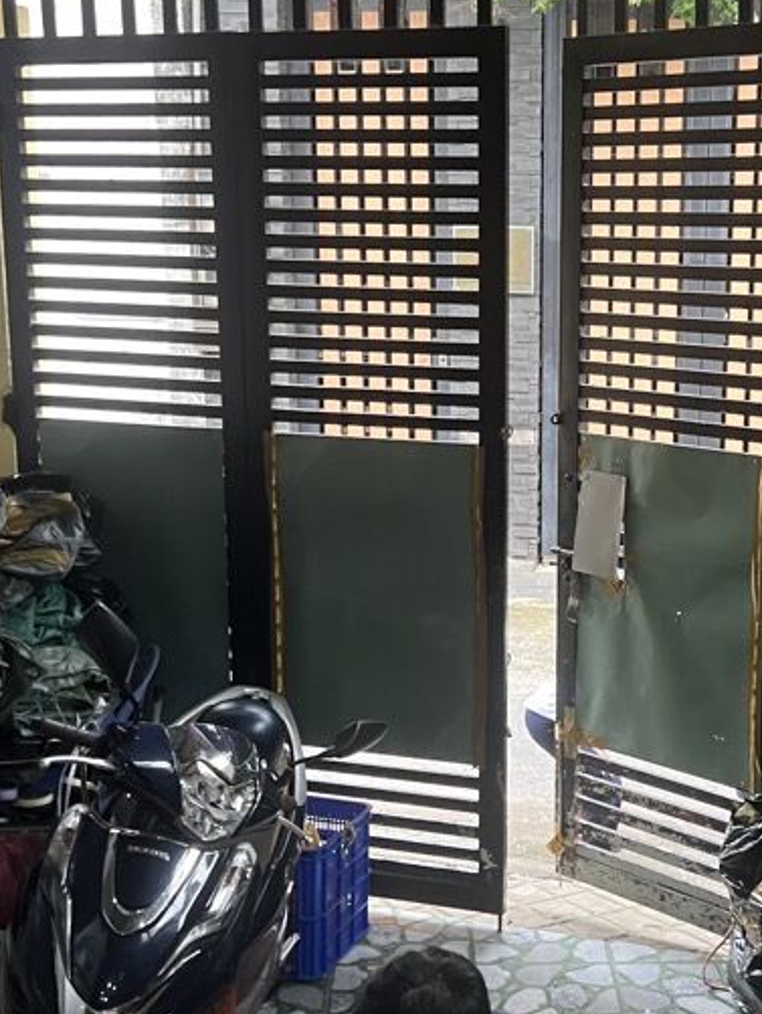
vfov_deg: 36.2
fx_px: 1554
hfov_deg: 27.4
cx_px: 497
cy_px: 521
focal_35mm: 53
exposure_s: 1/50
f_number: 1.5
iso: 100
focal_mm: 5.7
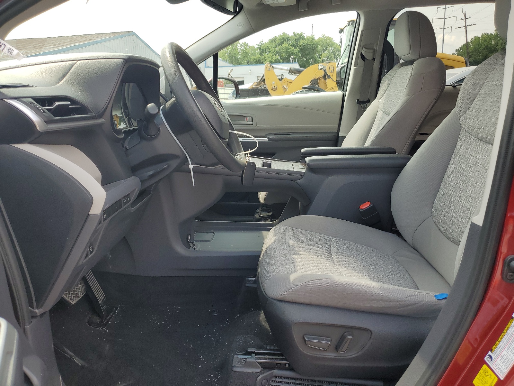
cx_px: 257
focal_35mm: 26
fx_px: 386
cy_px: 193
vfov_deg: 53.1
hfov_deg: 67.3
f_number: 1.5
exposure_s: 1/588
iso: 50
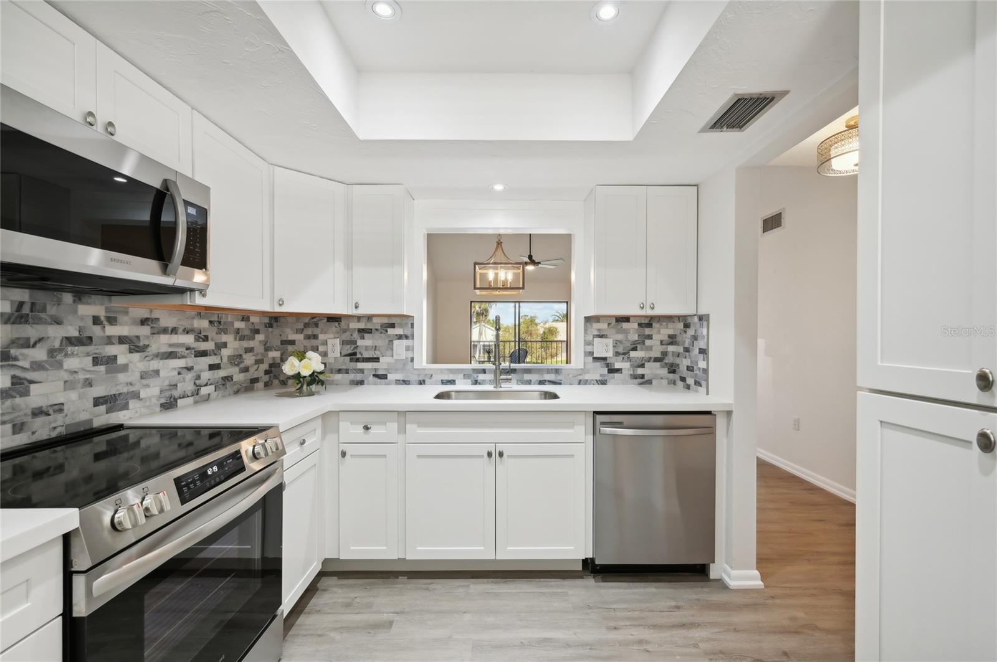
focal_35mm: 14
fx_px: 401
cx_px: 498
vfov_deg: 79.1
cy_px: 331
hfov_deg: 102.4
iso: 400
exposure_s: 1/80
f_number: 8
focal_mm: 14.5
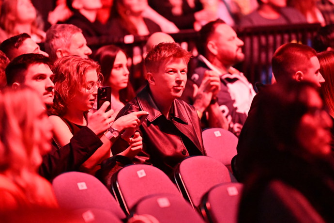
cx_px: 167
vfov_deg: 4.6
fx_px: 2783
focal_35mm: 300
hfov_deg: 6.9
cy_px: 112
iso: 10000
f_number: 2.8
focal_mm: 200
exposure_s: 1/400
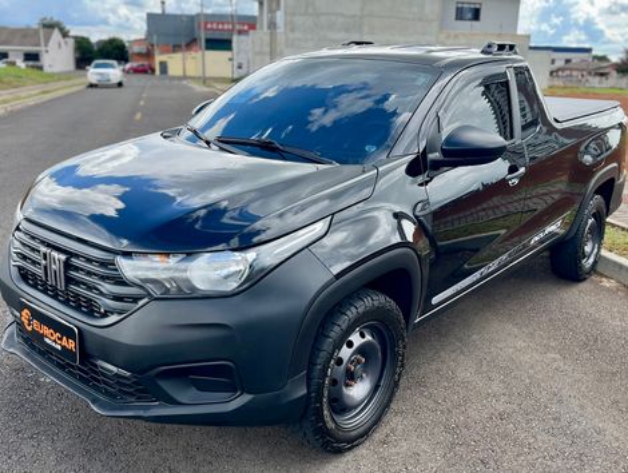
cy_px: 236
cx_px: 314
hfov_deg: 67.2
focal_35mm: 26
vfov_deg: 53.2
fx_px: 472
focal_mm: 5.1
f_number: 1.6
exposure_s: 1/943
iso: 50
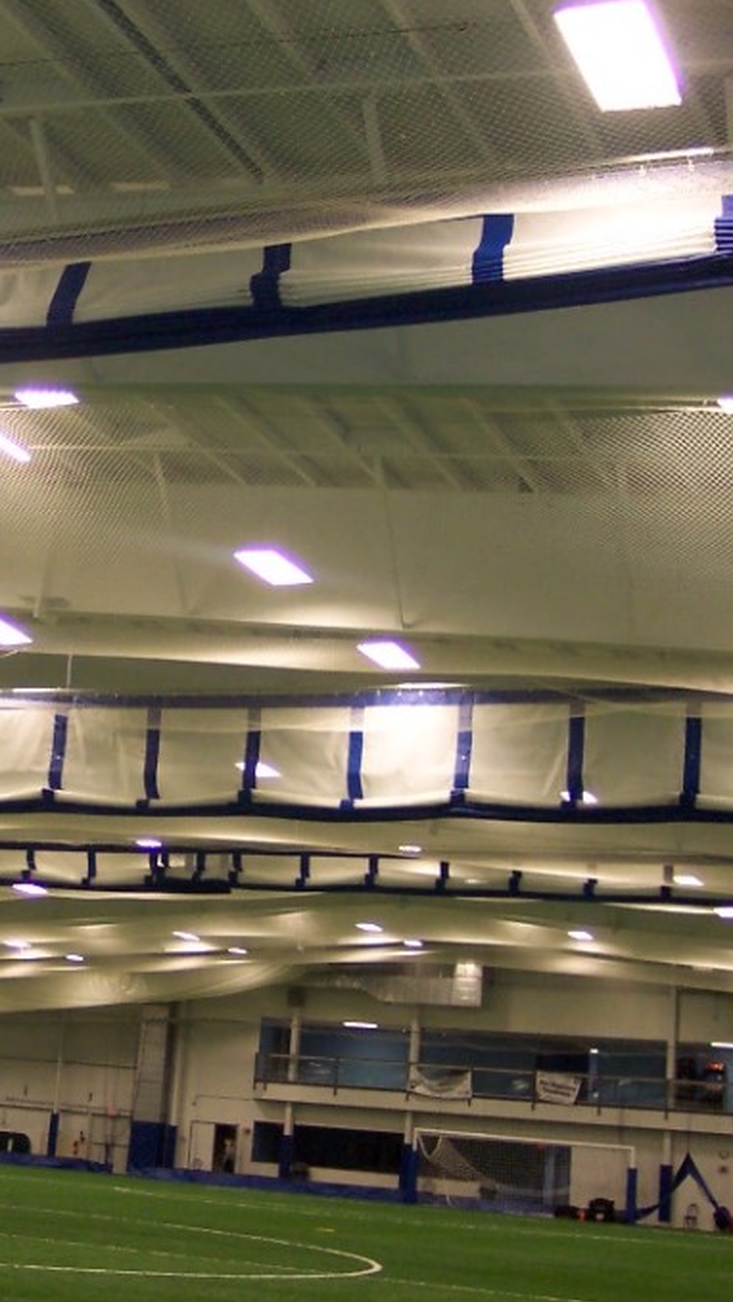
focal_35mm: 60
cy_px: 650
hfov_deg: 19.5
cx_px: 15
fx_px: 2073
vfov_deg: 34.9
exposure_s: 1/45
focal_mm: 8
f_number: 2.8
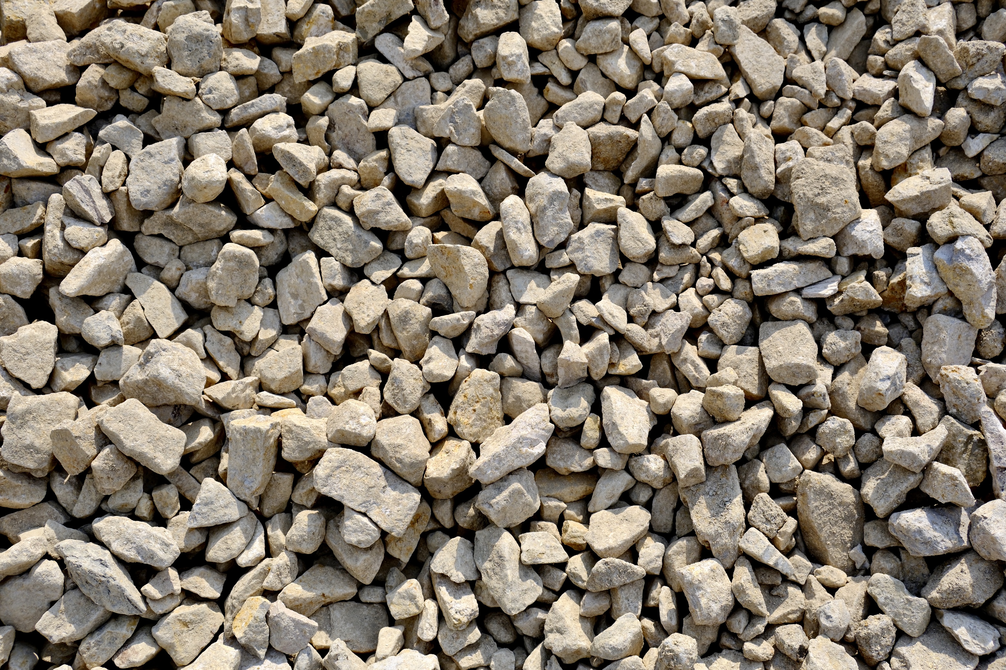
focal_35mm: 35
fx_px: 978
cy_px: 335
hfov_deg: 54.4
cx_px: 503
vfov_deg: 37.9
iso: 160
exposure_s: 1/800
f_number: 5.6
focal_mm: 23.3
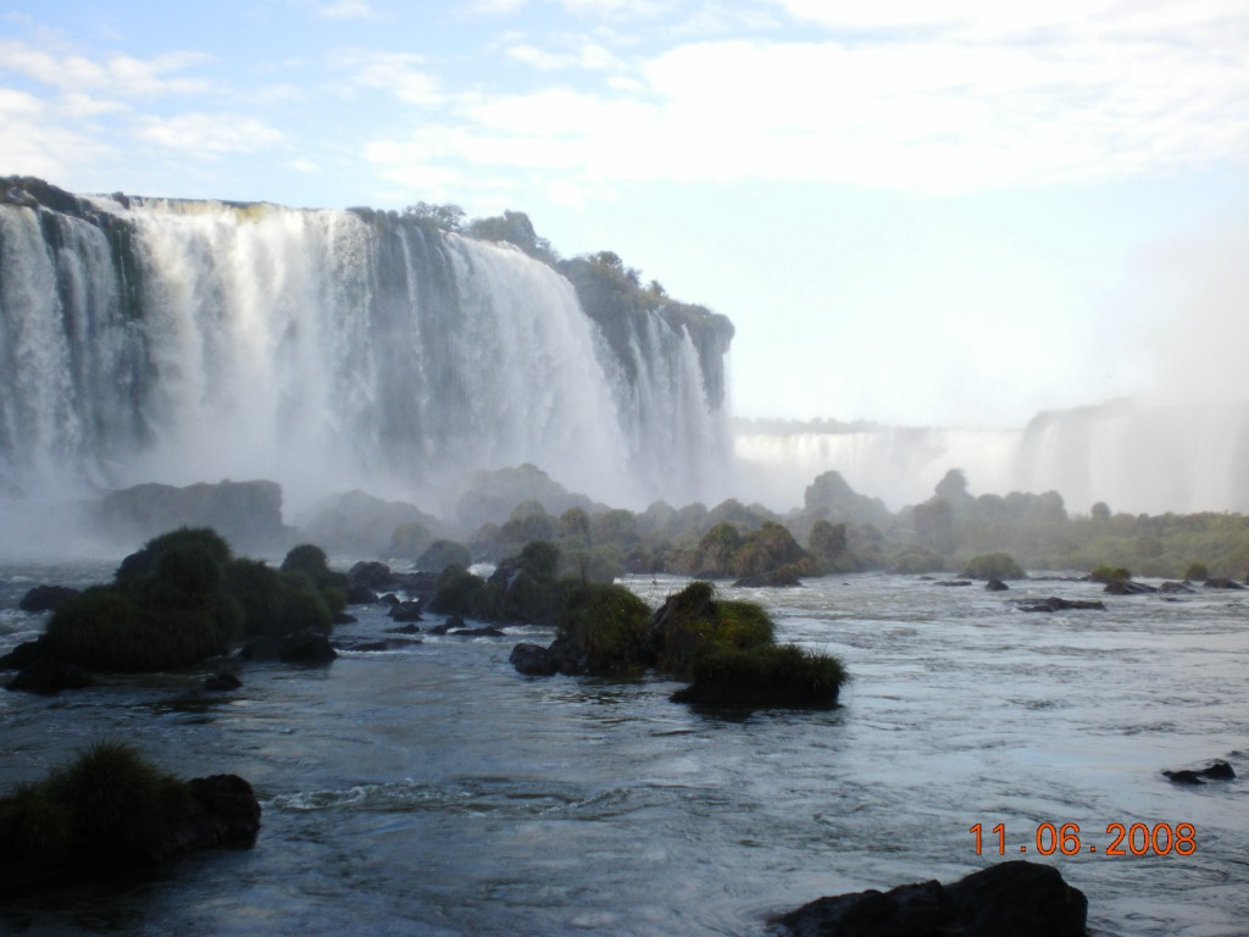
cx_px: 624
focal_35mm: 44
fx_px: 1588
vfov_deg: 32.9
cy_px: 468
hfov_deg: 42.9
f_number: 3.5
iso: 64
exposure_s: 1/232
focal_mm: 7.4
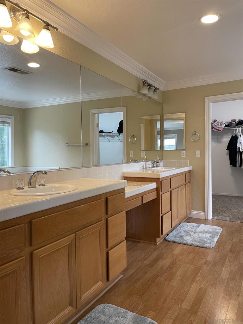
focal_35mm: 26
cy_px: 162
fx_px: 243
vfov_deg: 67.3
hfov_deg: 53.1
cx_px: 122
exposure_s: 1/60
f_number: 1.6
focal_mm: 4.2
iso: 125
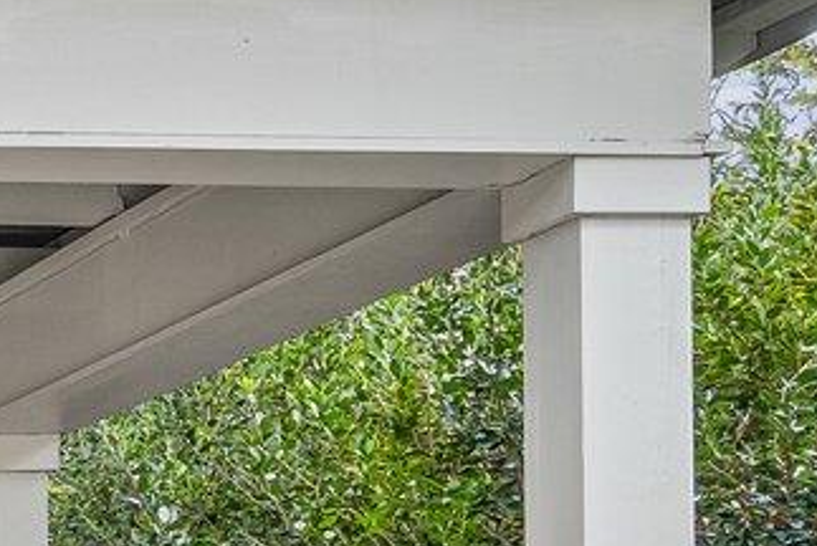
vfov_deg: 9.8
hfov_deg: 12.3
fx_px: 3021
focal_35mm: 133
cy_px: 997
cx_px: -1143
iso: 100
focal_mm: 14
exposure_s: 1/4
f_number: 8
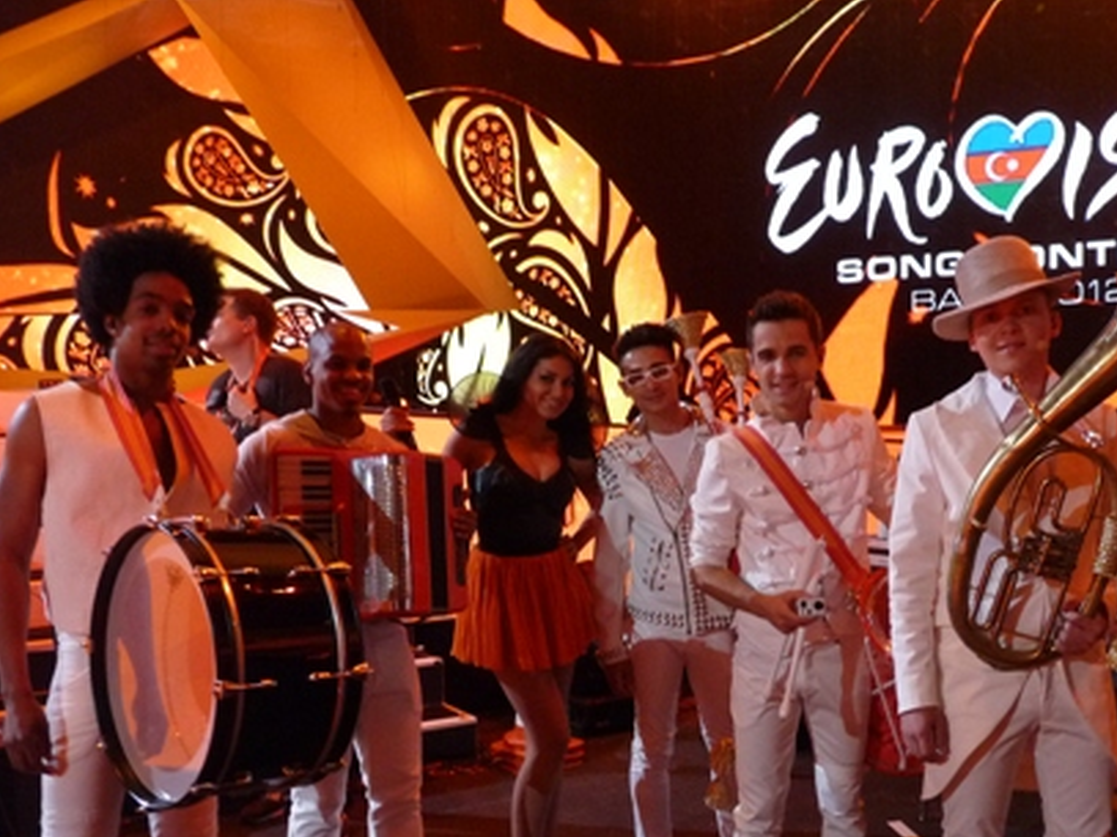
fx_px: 1258
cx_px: 672
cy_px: 524
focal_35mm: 39
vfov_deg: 36.6
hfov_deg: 47.6
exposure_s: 1/30
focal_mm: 4.8
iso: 400
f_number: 2.8
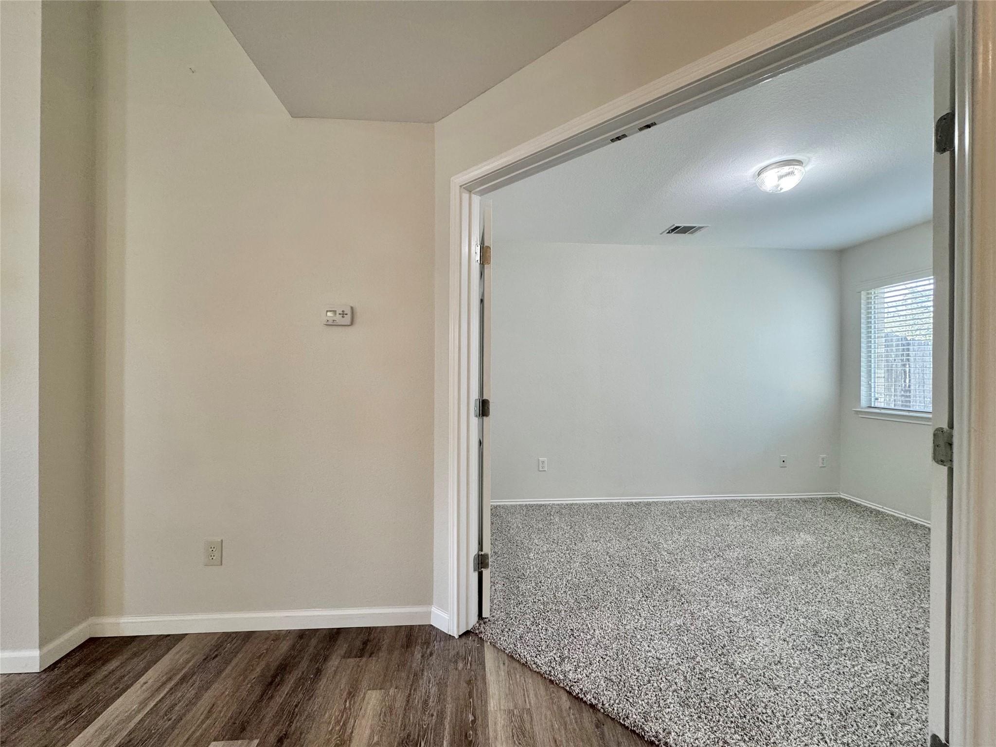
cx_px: 498
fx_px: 403
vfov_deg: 85.7
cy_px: 374
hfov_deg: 102.1
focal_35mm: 14
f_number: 2.2
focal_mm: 2.22
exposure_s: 1/120
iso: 160
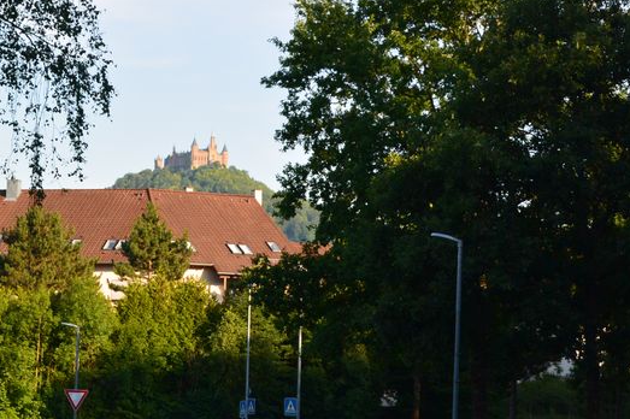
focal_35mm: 124
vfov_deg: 11.0
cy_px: 240
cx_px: 153
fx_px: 2169
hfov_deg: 16.4
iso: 160
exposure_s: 1/320
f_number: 5.6
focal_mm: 30
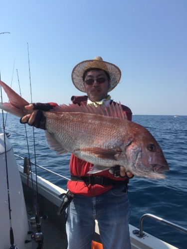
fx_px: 209
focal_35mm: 29
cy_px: 124
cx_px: 94
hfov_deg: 48.2
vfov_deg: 61.7
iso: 25
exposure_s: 1/1399
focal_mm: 4.15
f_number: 2.2
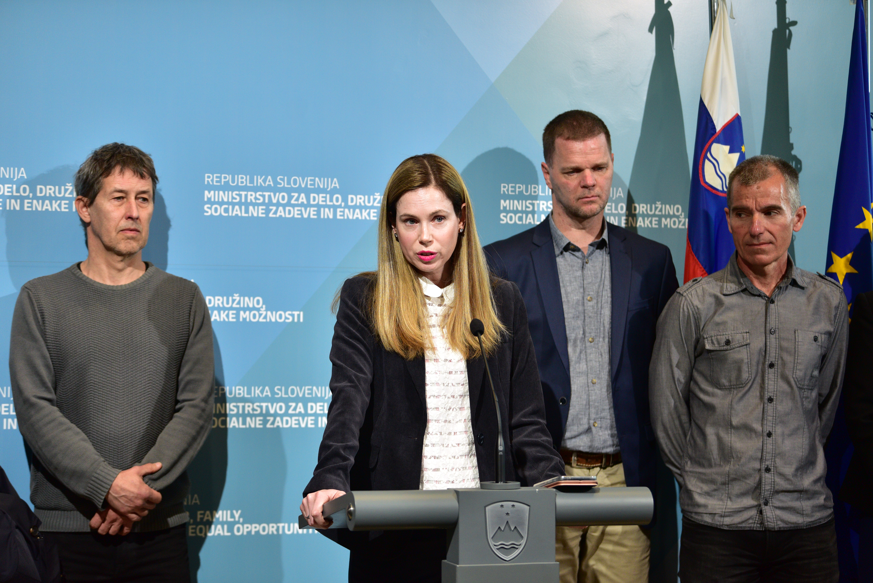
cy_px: 292
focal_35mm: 82
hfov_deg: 24.8
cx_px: 436
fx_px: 1989
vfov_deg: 16.7
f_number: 2.8
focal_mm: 82
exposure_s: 1/500
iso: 1250
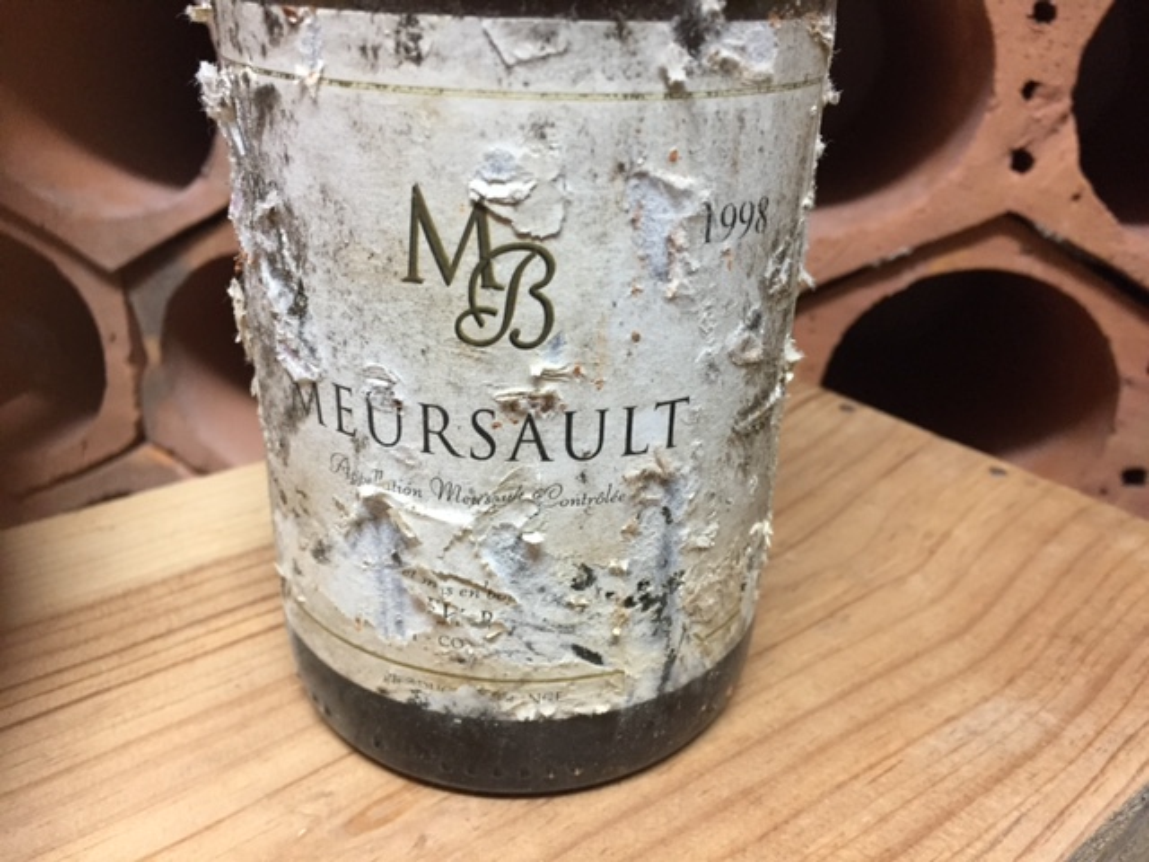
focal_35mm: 29
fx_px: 963
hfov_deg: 61.7
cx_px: 574
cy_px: 431
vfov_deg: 48.2
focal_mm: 4.15
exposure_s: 1/33
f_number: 2.2
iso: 250
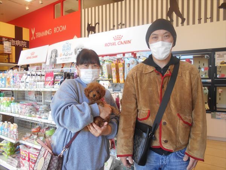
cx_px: 113
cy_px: 85
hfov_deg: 67.3
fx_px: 170
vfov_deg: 53.1
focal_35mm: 26
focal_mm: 4.6
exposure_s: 1/50
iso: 80
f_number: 3.2
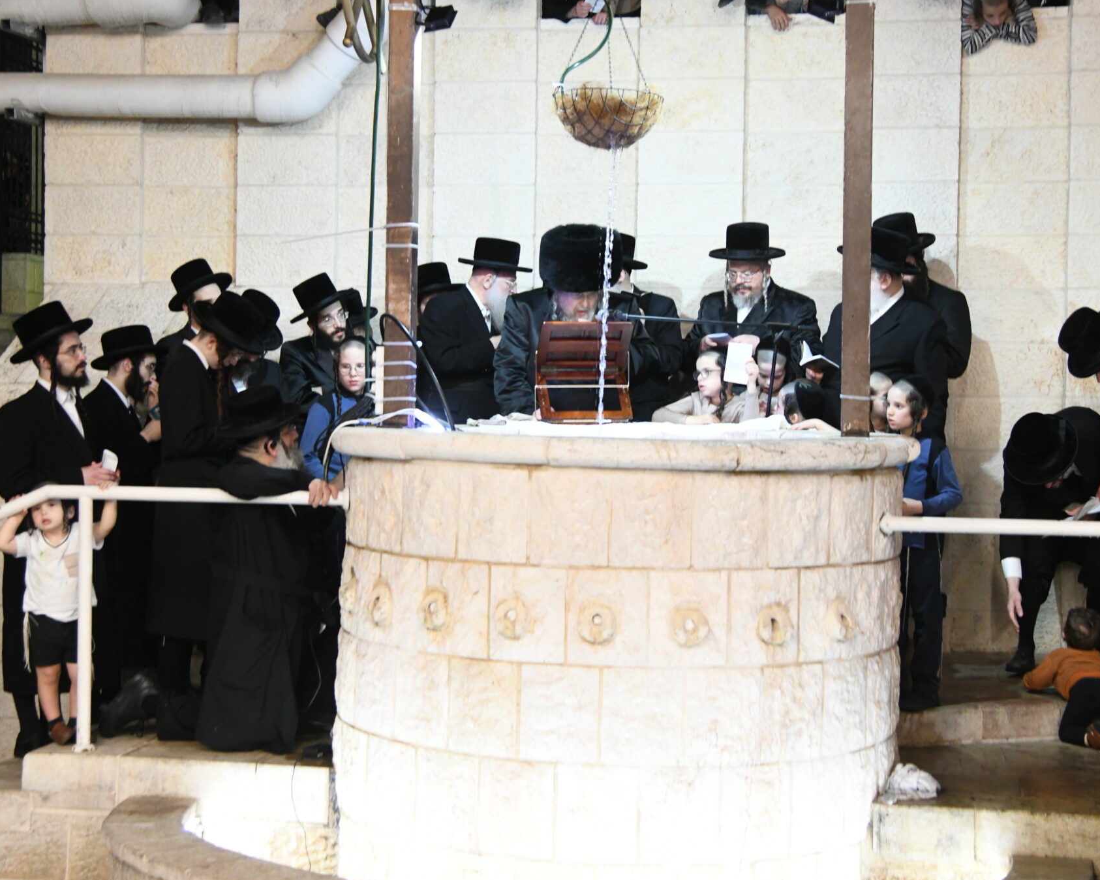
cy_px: 404
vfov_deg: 26.7
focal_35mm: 57
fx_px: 1856
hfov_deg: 33.0
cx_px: 555
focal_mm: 40
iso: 2500
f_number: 4
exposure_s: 1/100
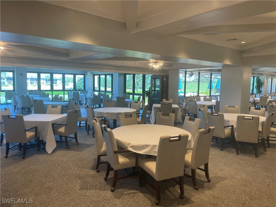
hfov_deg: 67.3
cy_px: 104
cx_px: 138
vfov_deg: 53.1
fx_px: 207
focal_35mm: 26
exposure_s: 1/120
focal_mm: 4.2
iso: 80
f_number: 1.6
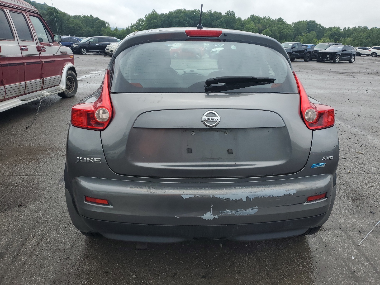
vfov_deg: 53.1
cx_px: 190
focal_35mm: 26
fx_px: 285
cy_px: 142
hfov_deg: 67.3
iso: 50
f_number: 1.5
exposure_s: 1/2000
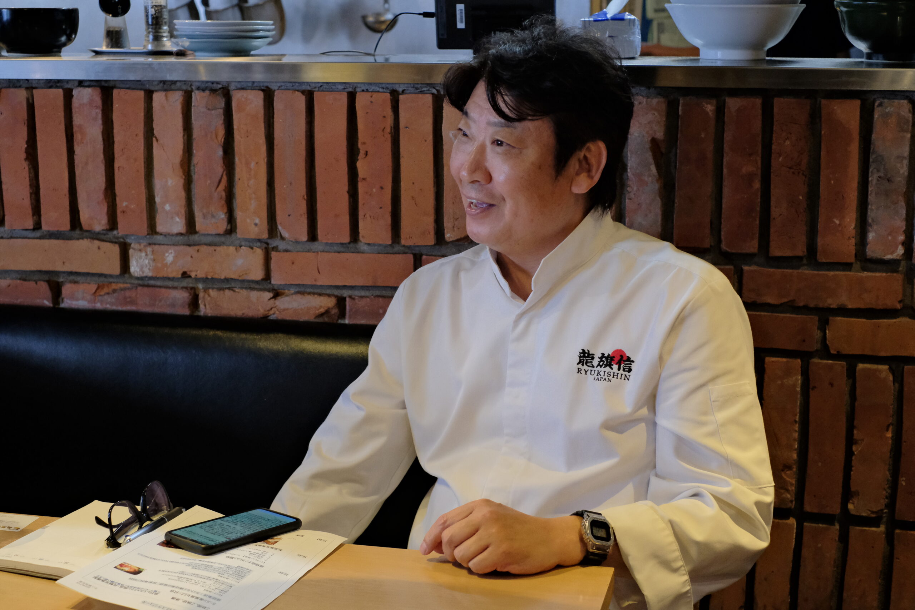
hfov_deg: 37.5
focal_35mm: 53
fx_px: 1347
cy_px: 305
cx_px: 458
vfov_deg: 25.5
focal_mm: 35
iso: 4000
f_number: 4
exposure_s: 1/240
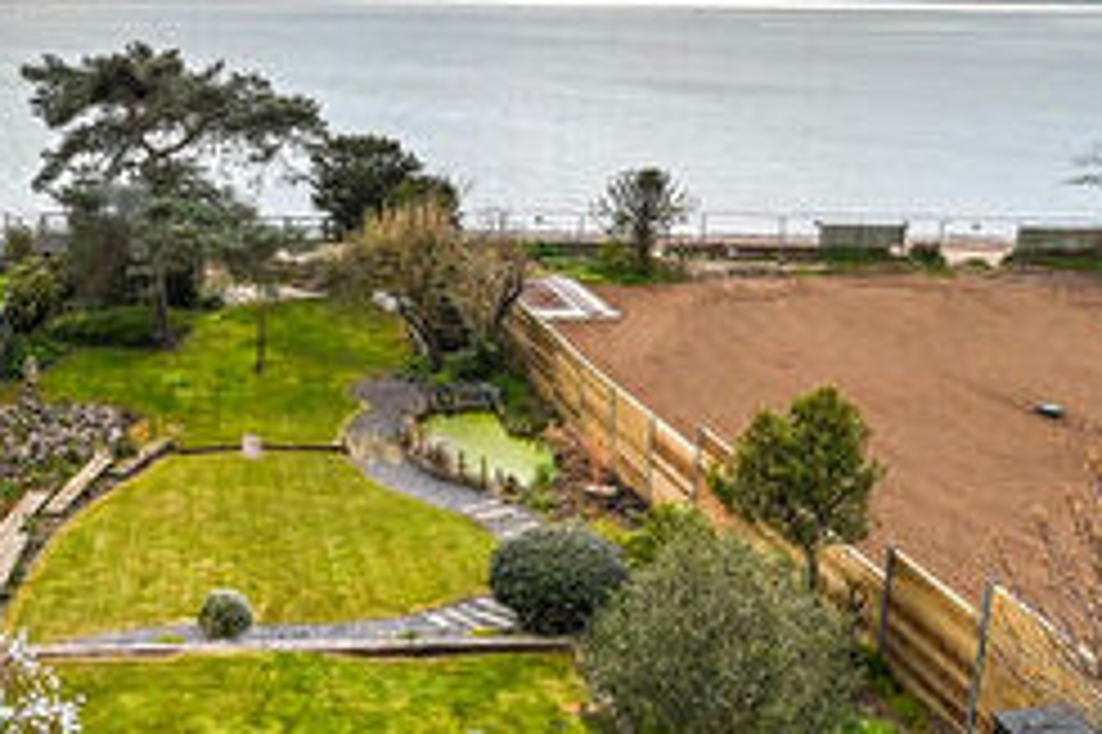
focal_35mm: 40
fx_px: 1224
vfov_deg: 33.3
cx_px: 283
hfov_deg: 46.8
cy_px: 311
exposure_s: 1/250
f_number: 14
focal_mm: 14
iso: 400
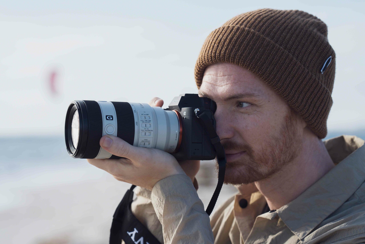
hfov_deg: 15.4
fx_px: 1348
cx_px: 182
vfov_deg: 10.3
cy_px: 122
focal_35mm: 133
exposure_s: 1/1000
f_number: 5.6
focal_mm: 133
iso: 400
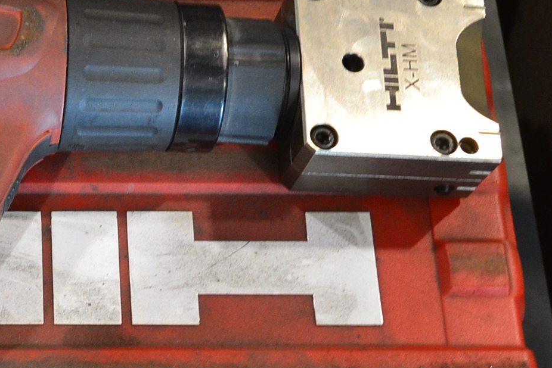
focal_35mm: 97
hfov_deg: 20.4
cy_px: 243
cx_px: 7
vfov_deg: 14.1
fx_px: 1488
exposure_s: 1/15
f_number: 6.3
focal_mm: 26
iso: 800
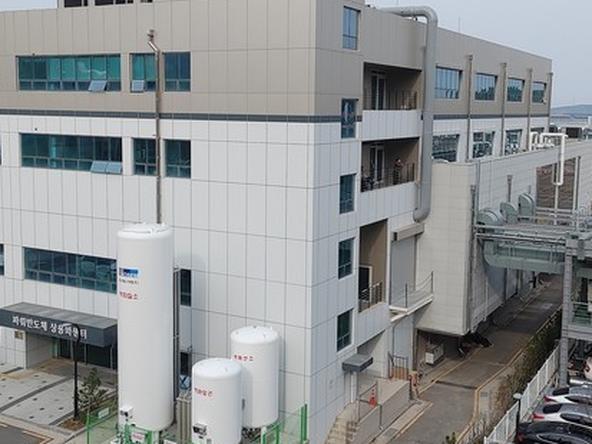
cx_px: 291
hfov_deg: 42.1
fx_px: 770
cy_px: 202
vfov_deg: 32.2
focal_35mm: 45
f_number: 1.8
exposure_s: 1/1176
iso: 50
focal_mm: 4.81
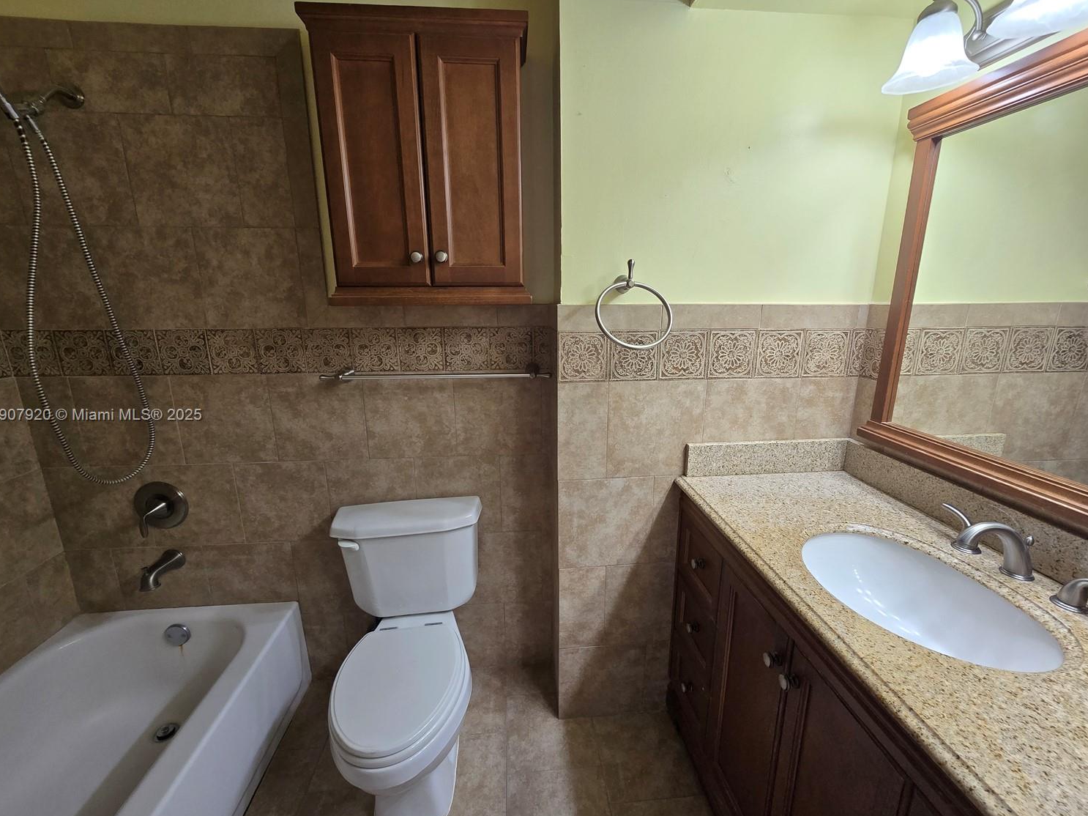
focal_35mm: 14
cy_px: 416
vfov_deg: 85.6
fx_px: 440
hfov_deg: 102.1
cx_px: 554
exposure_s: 1/100
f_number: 2.2
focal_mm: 2.2
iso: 125
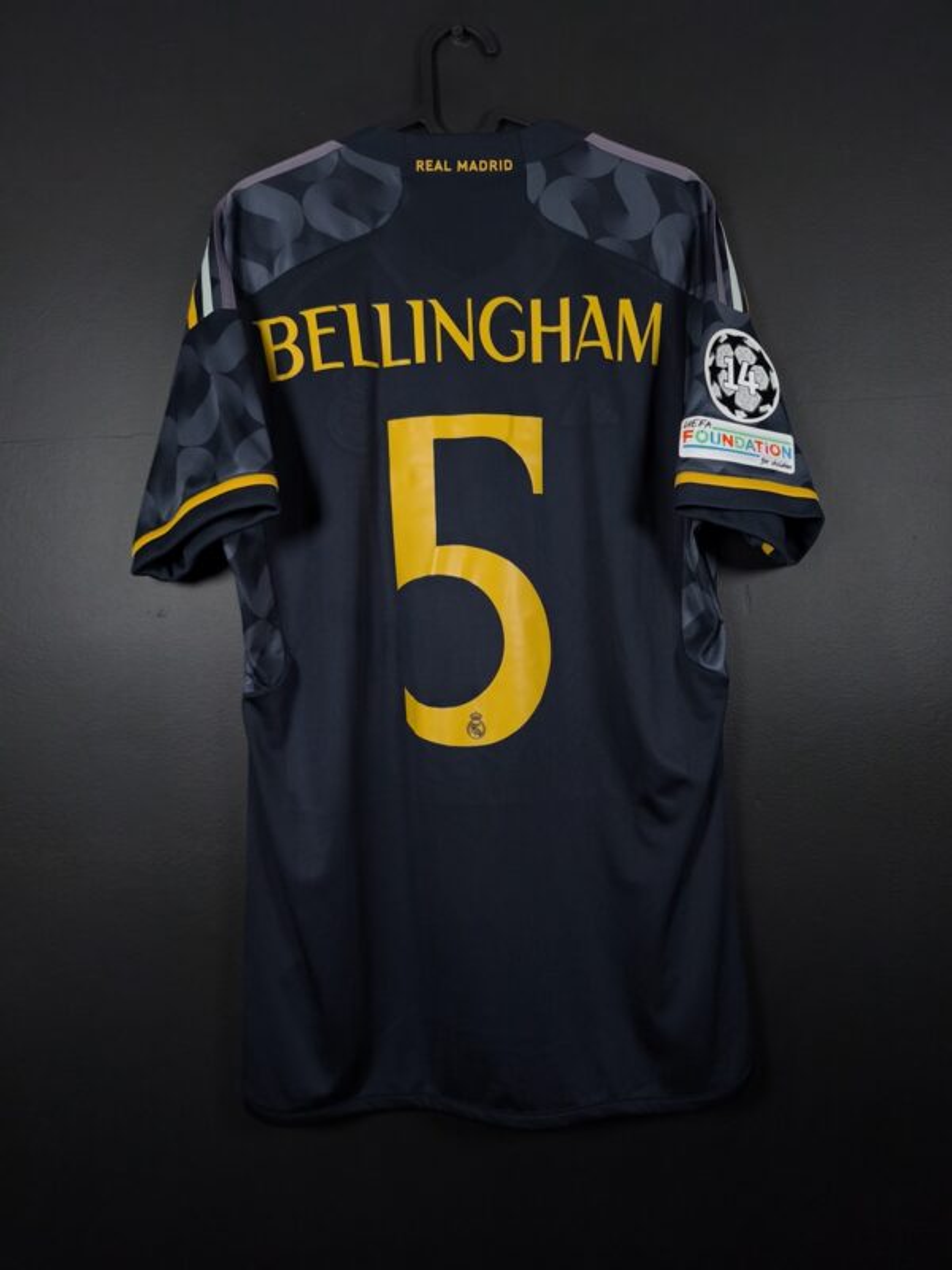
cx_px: 476
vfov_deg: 73.9
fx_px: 843
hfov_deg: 58.9
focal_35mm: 23
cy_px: 635
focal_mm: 6.57
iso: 400
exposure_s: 1/160
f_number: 1.6
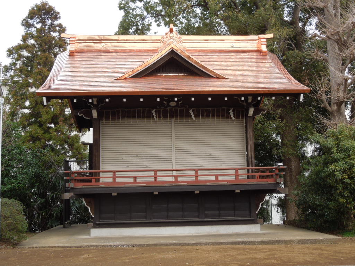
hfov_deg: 43.9
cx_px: 178
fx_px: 441
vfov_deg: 33.6
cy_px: 133
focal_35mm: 43
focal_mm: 7.8
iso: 100
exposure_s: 1/200
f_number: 3.9
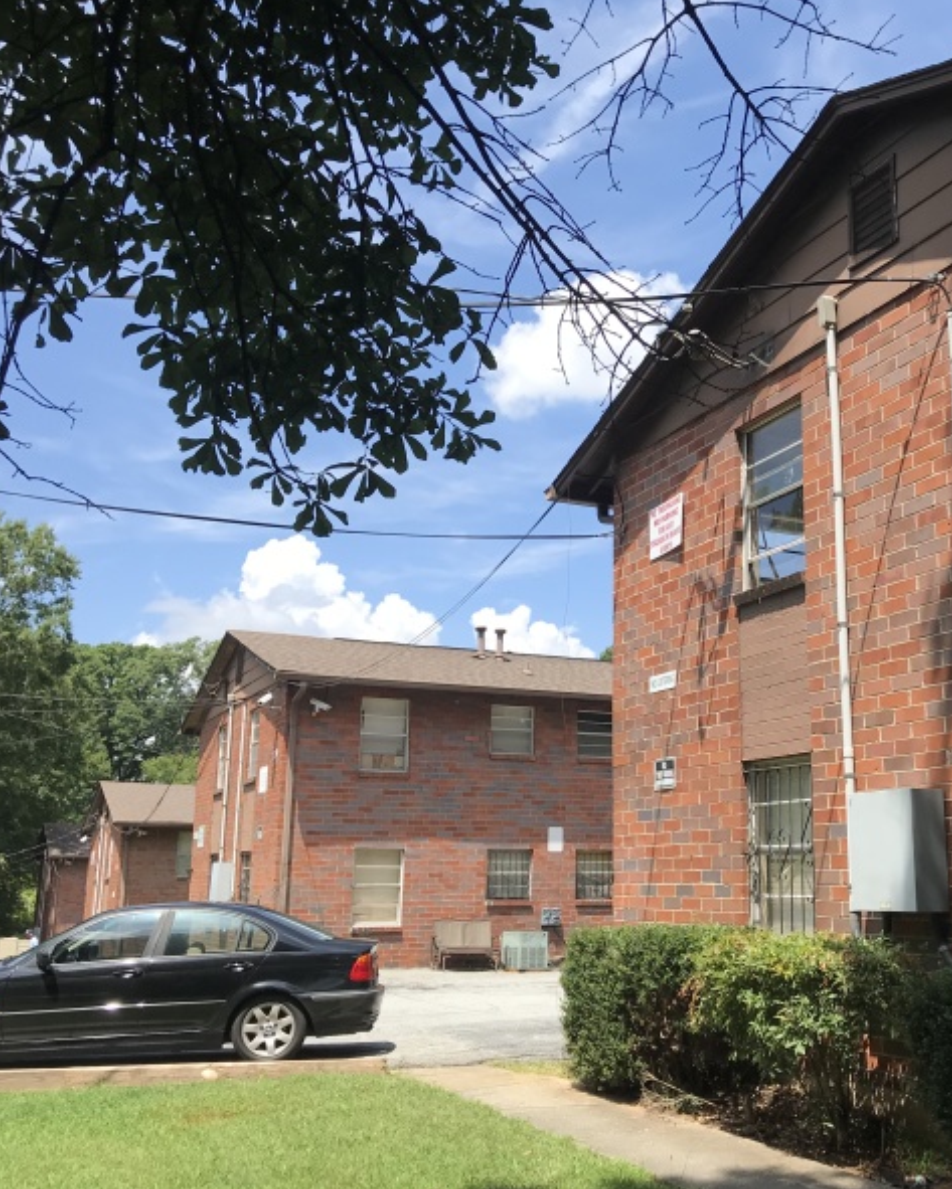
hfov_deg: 39.5
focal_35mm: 37
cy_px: 596
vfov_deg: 49.1
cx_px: 654
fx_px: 1303
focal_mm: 3.99
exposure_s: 1/1520
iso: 20
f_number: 1.8
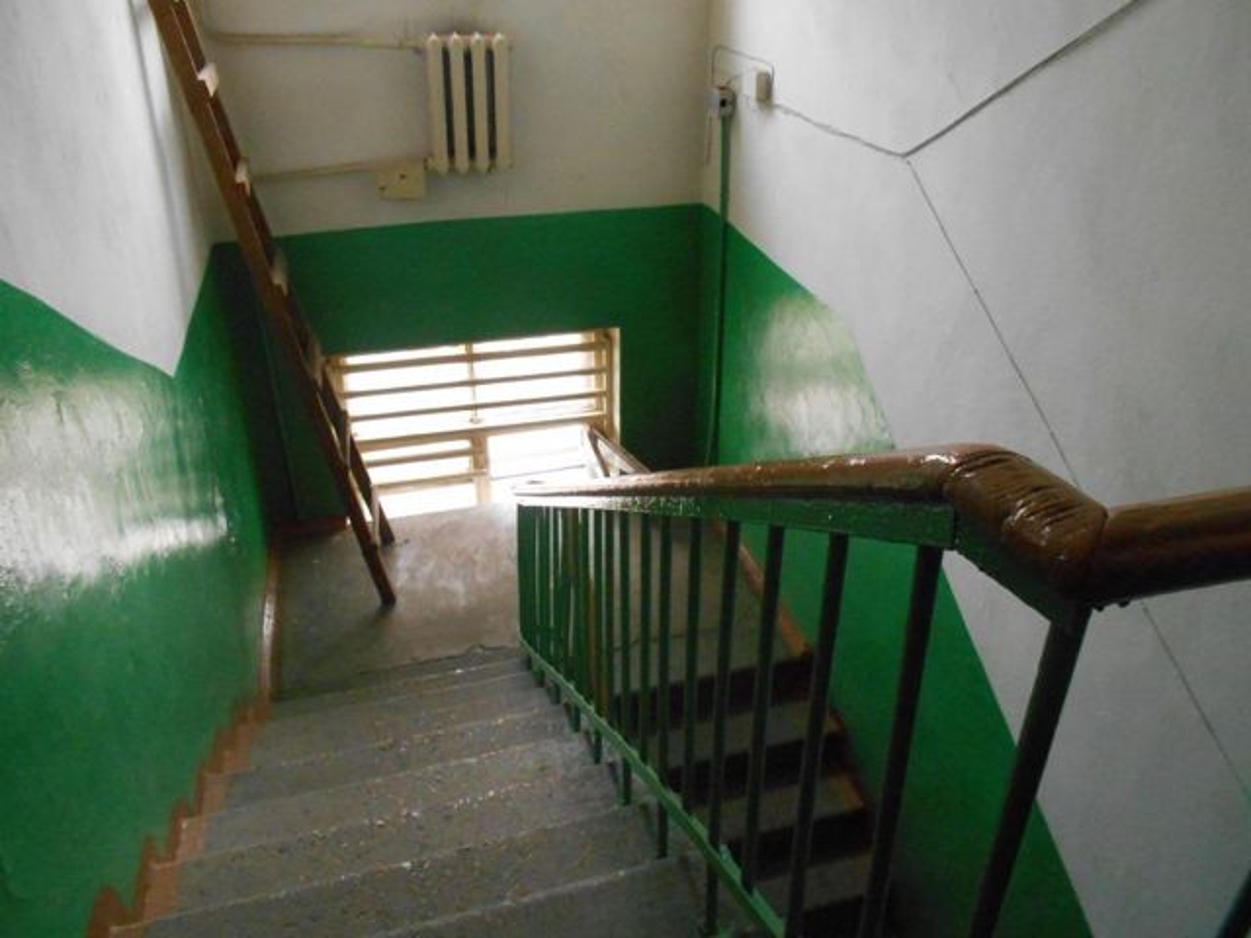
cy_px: 469
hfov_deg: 67.3
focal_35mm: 26
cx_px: 626
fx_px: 940
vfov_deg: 53.1
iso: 800
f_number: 3.2
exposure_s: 1/80
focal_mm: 4.6
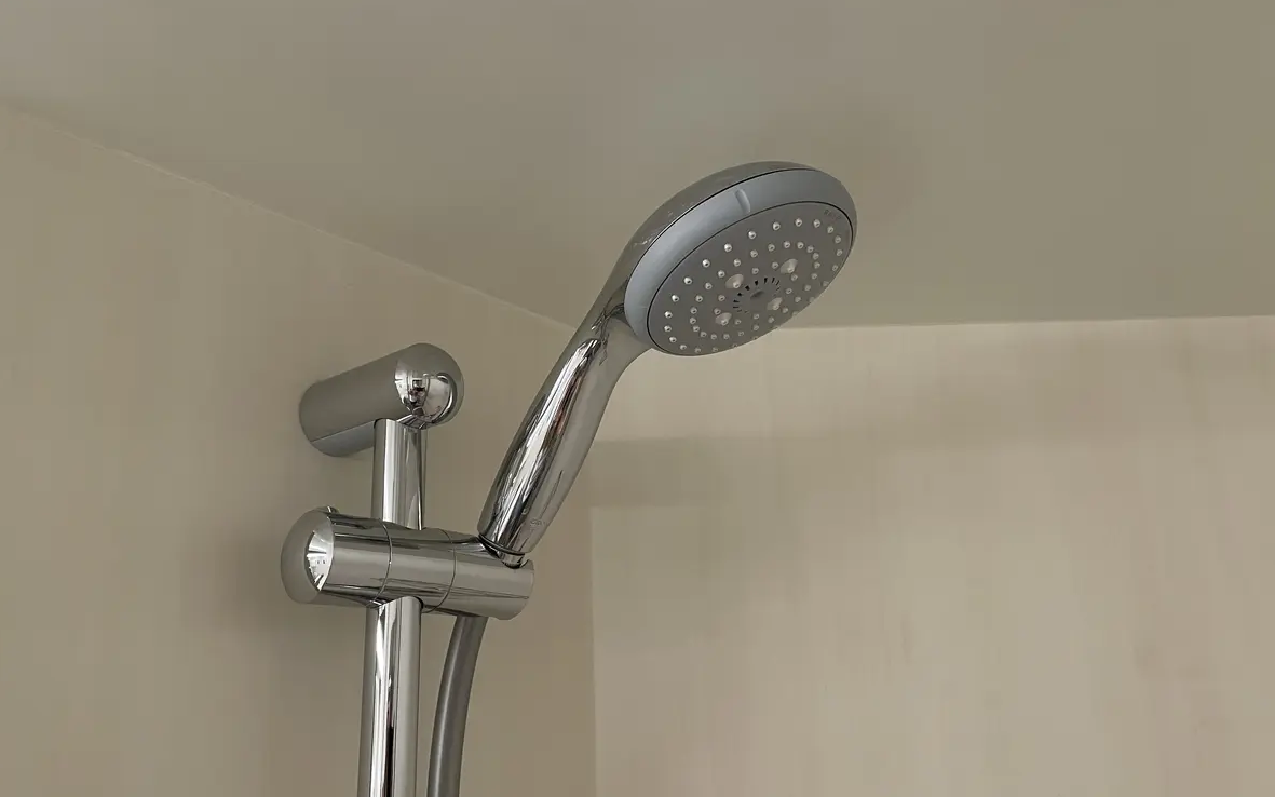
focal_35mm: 28
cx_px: 629
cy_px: 424
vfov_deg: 44.5
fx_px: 973
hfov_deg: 66.5
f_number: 1.6
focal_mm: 4.2
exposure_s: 1/60
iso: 250
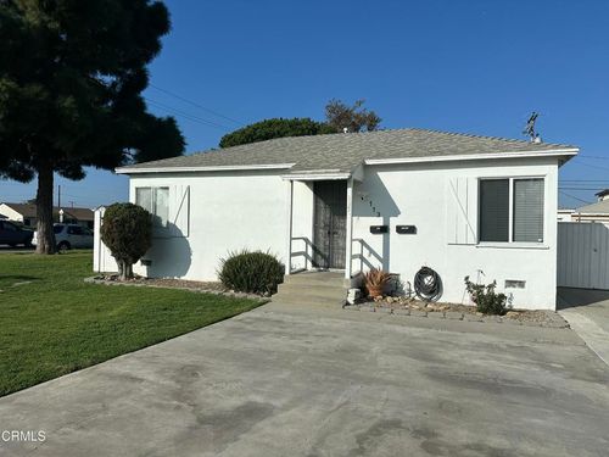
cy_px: 228
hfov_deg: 71.6
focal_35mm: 24
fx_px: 422
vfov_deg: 56.8
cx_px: 304
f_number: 1.78
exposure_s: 1/12048
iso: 80
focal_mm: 6.86
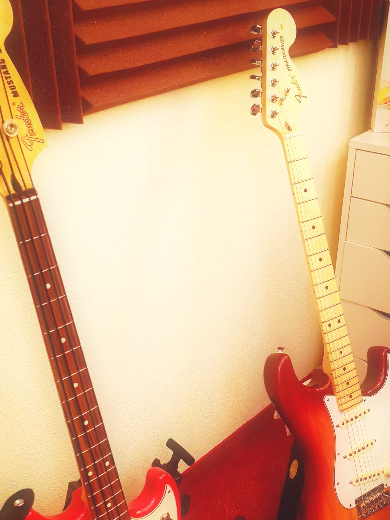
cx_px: 207
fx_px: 691
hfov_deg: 31.5
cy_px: 386
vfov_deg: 40.2
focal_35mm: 46
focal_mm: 3.95
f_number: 1.8
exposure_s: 1/33.3
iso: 640
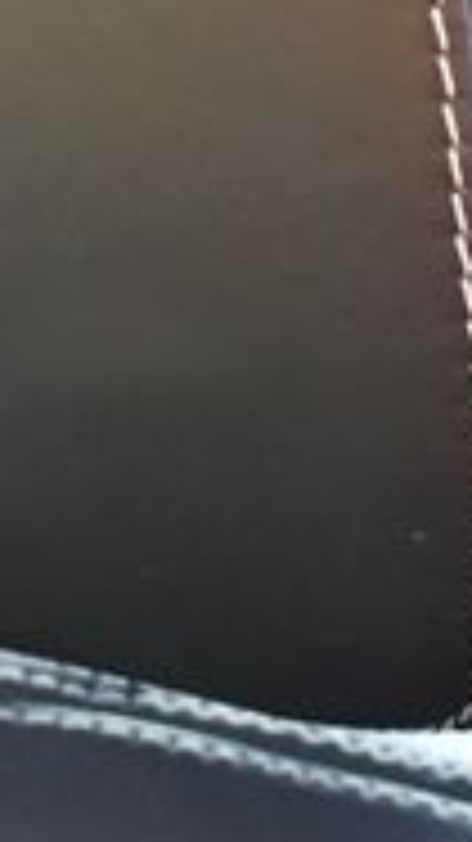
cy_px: -68
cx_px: -400
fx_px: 4322
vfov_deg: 11.0
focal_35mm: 194
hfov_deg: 6.1
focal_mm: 27
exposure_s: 1/125
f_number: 4
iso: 1000
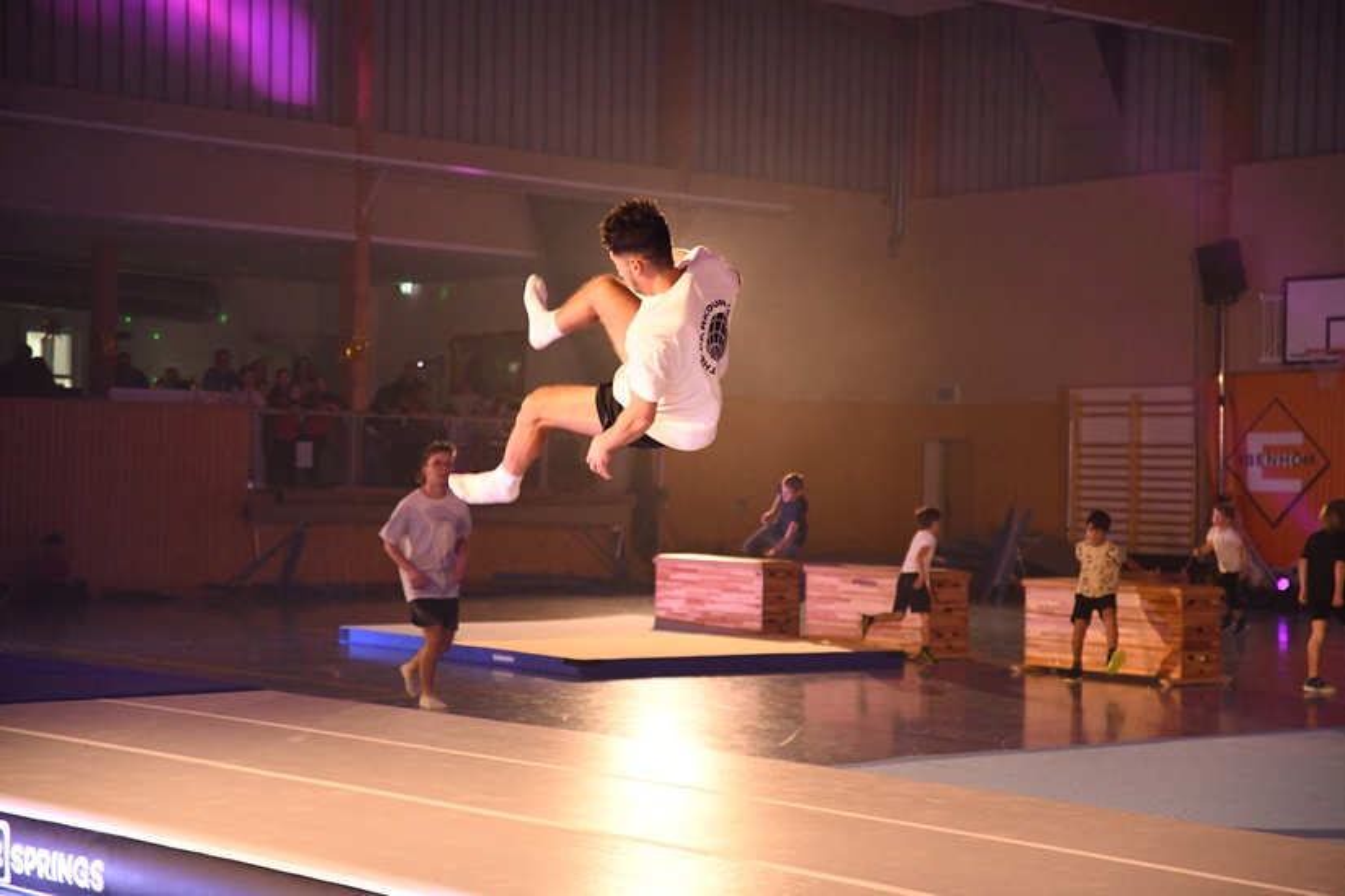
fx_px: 2615
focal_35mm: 70
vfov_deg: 19.5
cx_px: 672
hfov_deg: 28.8
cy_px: 448
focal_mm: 70
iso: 6400
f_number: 2.8
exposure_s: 1/400
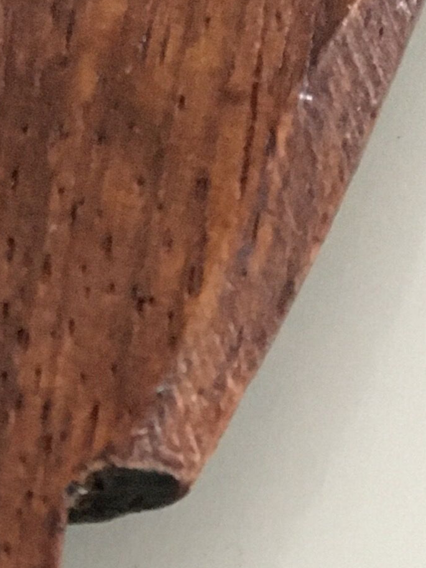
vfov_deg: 14.1
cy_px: 941
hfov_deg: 11.1
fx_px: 2101
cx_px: -220
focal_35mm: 128
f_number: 2.2
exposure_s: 1/17
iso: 250
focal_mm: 4.15
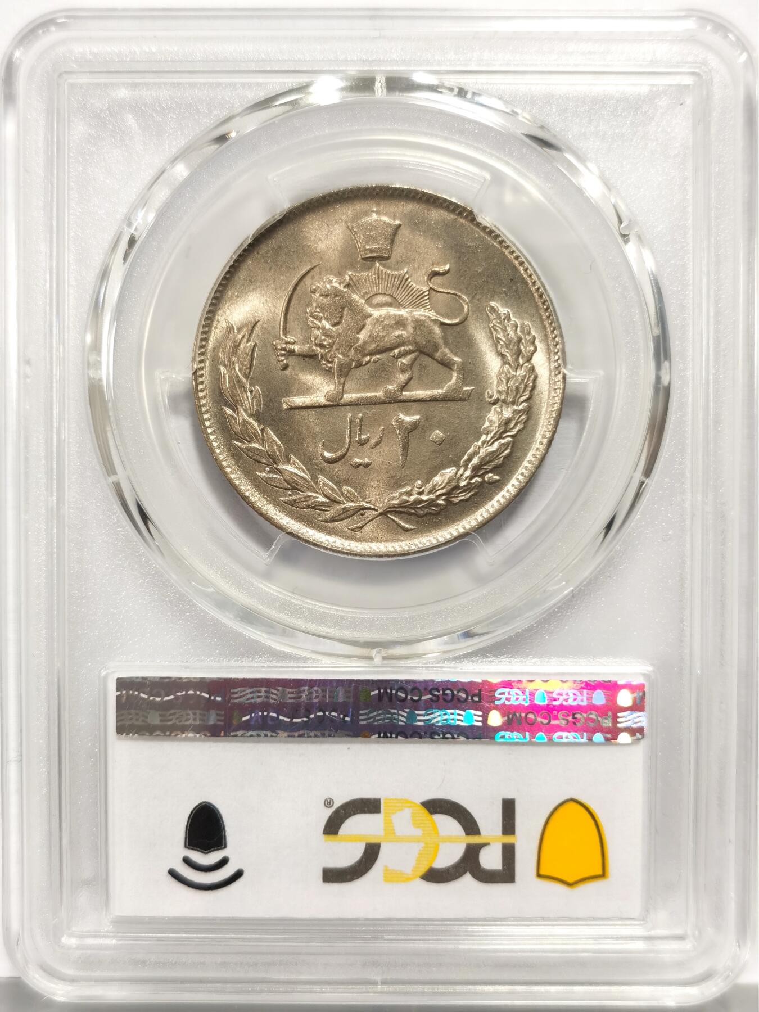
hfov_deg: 27.0
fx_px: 1579
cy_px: 506
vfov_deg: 35.5
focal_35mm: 54
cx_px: 380
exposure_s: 1/100
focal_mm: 5.56
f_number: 16
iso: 125
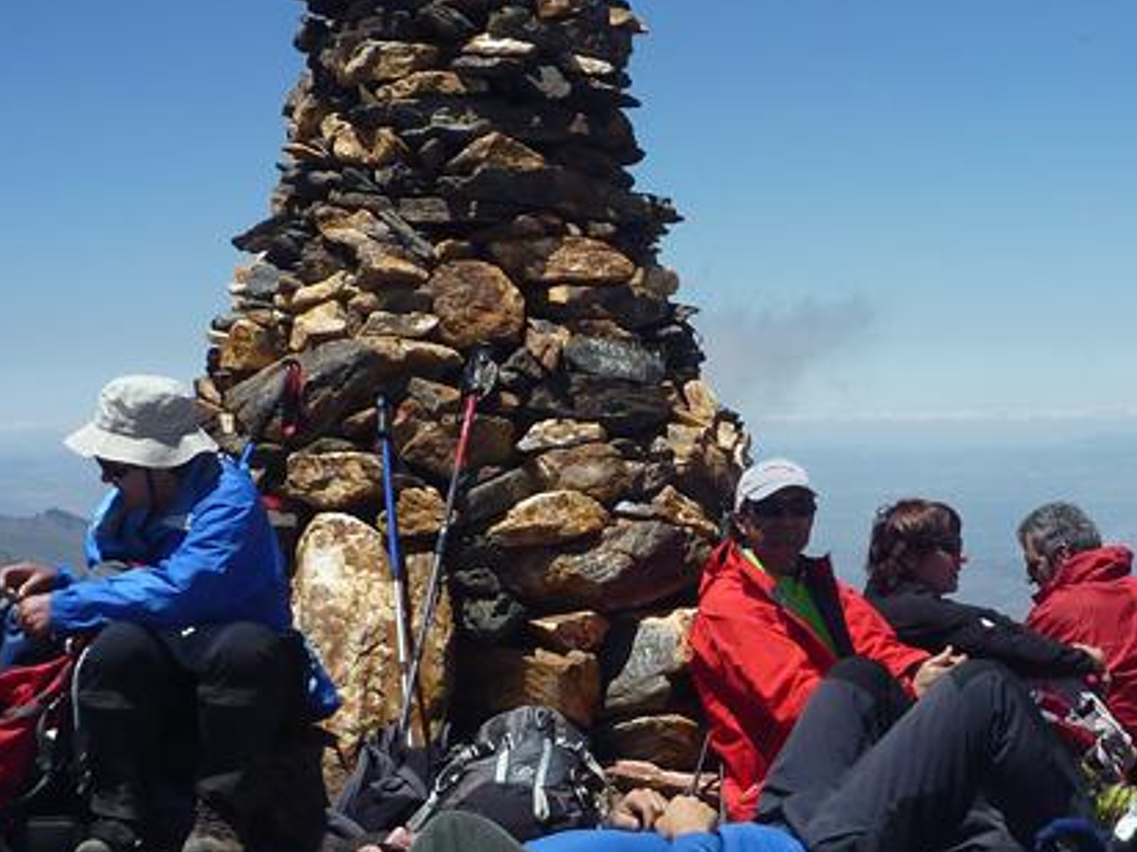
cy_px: 444
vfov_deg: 20.4
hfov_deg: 26.6
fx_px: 2365
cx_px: 897
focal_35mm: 72
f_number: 3.4
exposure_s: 1/800
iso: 80
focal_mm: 5.2
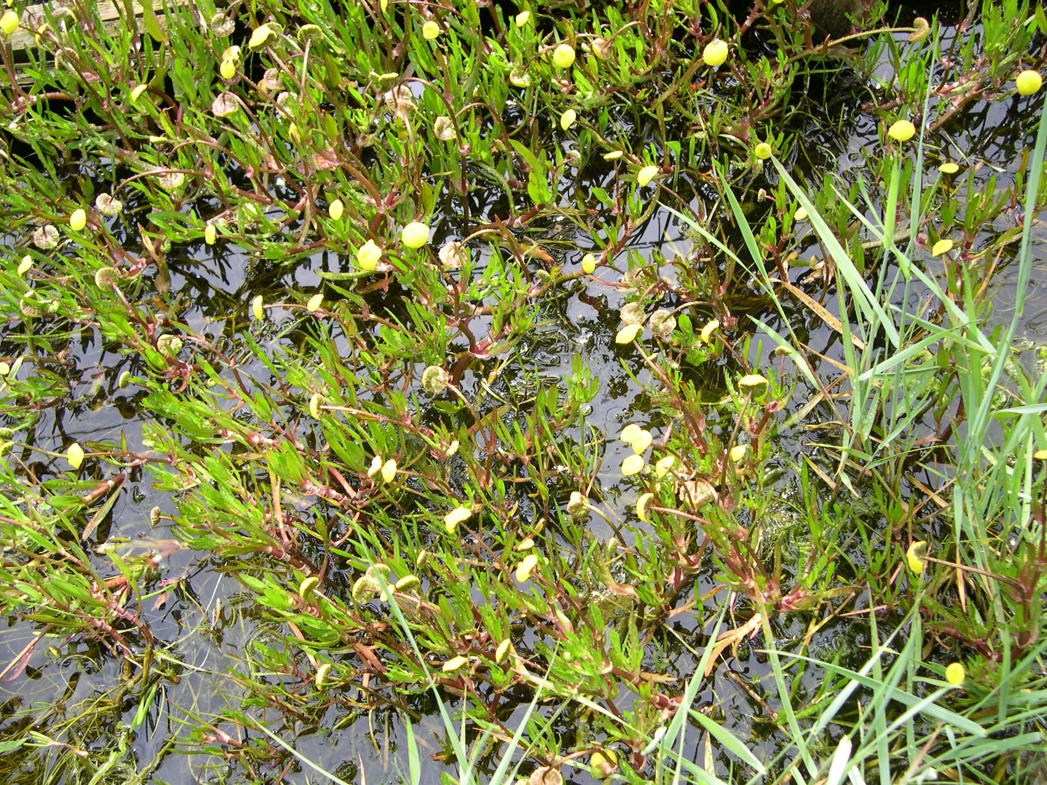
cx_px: 524
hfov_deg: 49.0
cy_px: 392
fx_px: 1149
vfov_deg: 37.7
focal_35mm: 38
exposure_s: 1/176
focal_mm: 8
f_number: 2.8
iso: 100
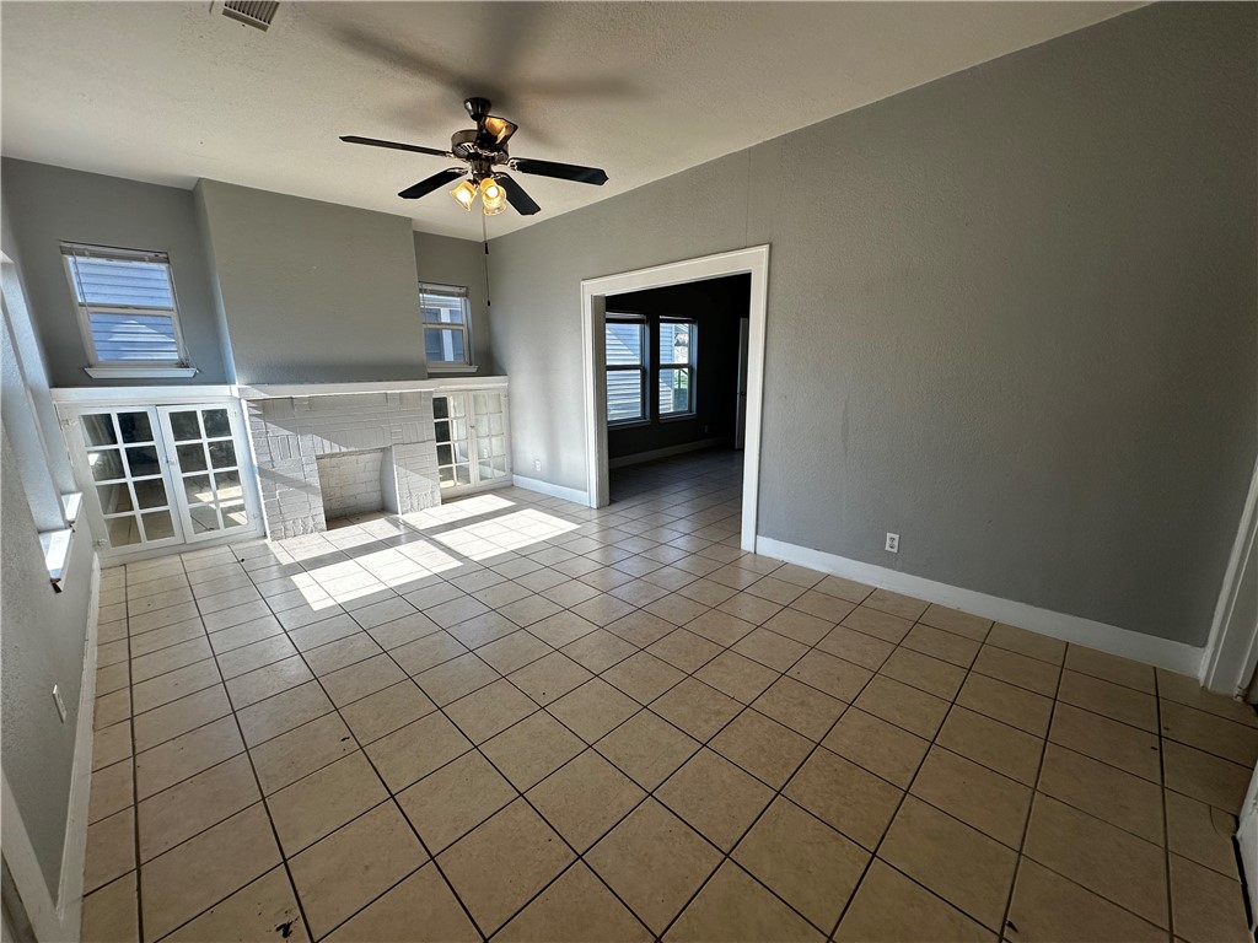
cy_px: 472
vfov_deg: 85.7
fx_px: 509
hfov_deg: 102.1
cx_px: 629
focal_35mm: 14
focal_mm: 2.22
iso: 40
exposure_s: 1/255
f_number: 2.2
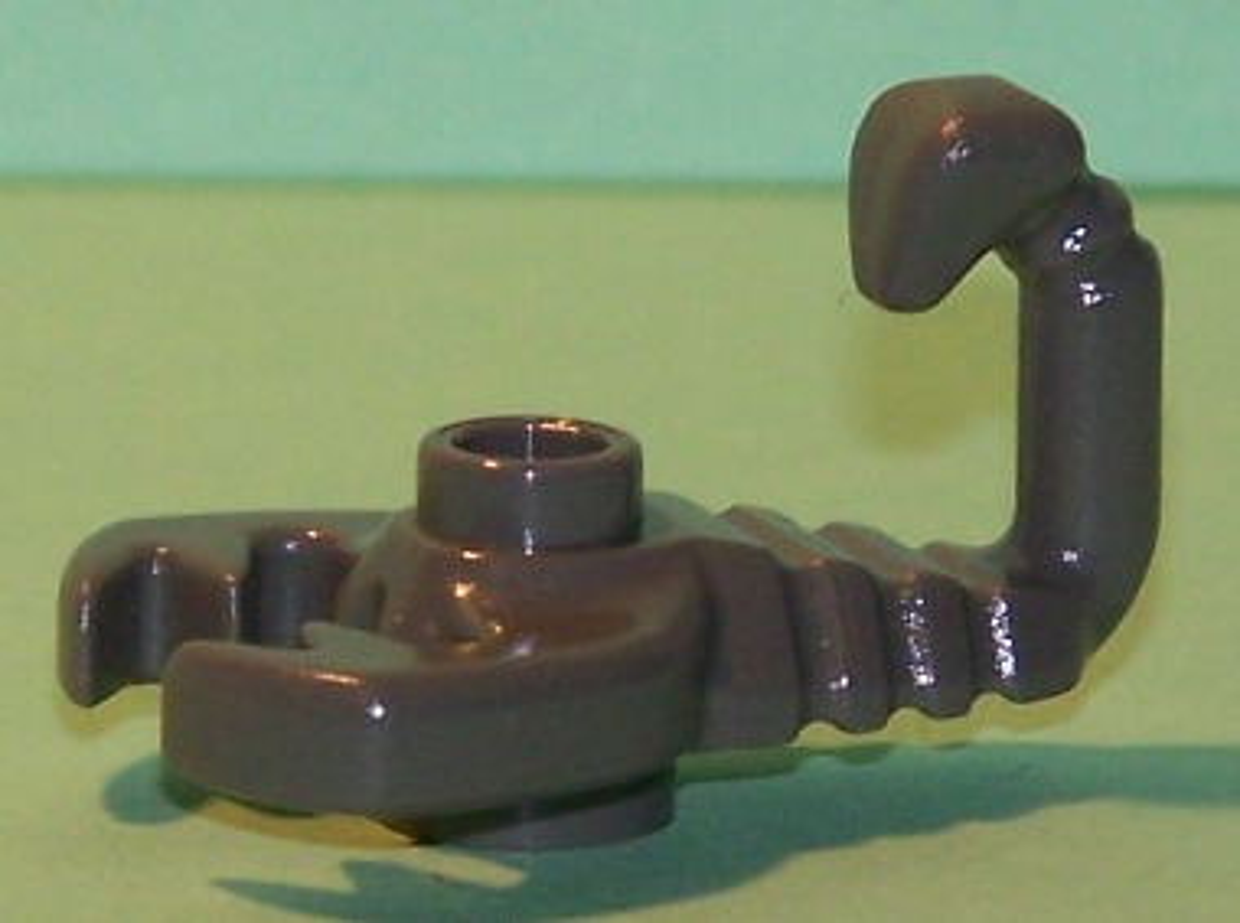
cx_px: 620
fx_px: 5681
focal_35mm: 159
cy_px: 462
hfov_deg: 12.5
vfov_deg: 9.3
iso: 80
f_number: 3.3
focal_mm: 26.4
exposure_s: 1/125
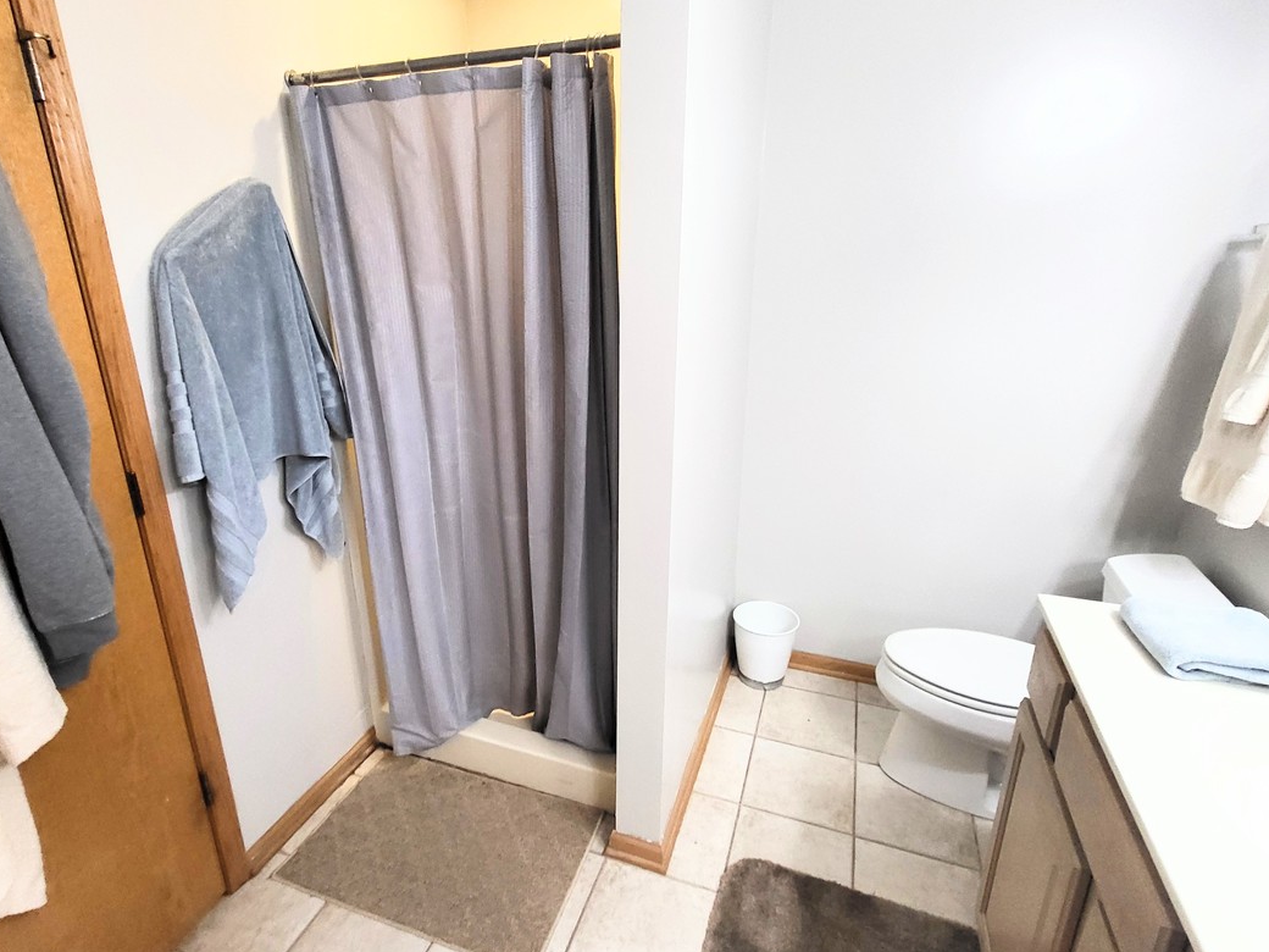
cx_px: 577
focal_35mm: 18
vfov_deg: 71.6
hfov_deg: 87.5
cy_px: 483
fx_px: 660
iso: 400
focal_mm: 1.74
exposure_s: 1/60
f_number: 2.2
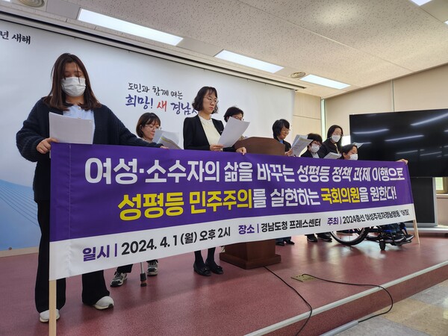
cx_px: 224
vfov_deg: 58.9
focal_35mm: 23
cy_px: 168
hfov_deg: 73.9
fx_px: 298
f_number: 1.8
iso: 100
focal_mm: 5.4
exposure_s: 1/180
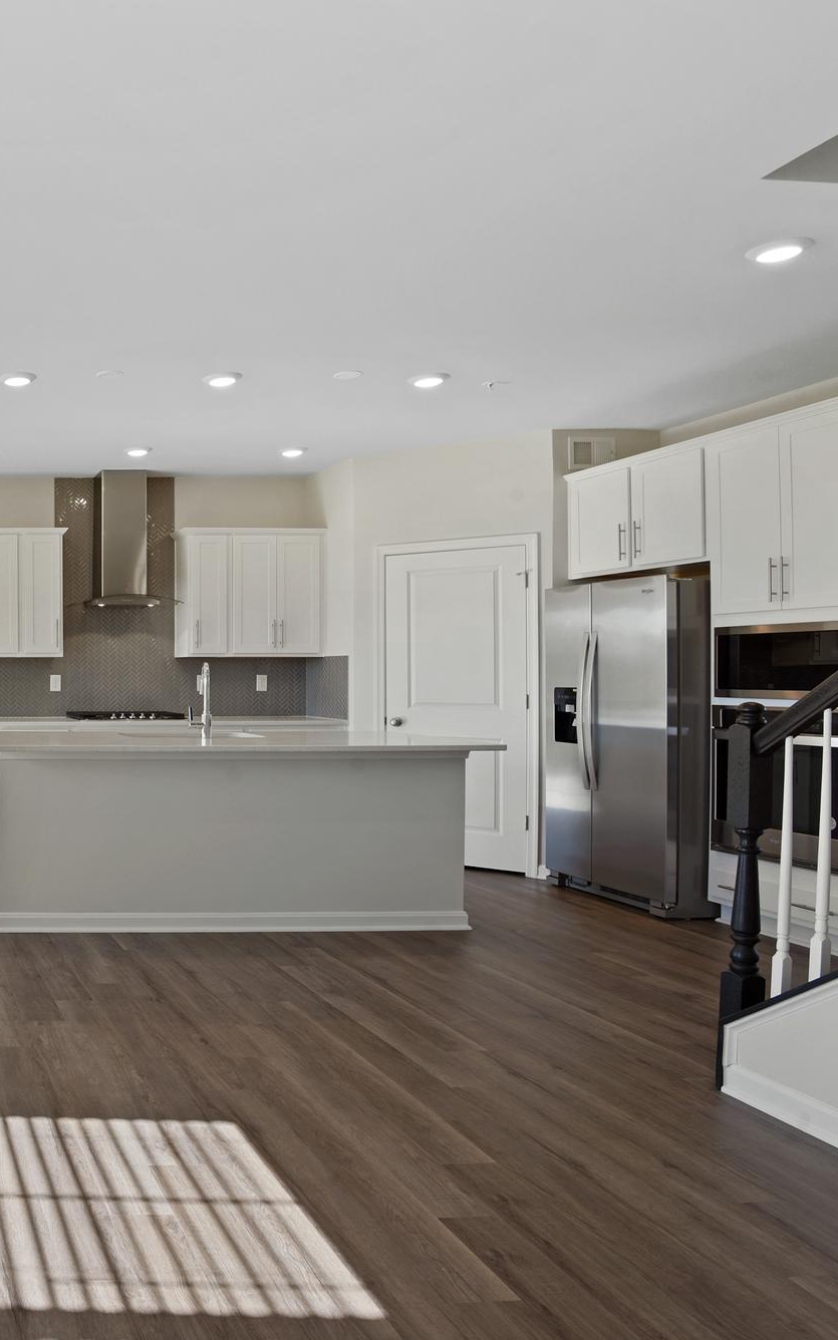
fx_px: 914
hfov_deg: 38.7
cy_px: 669
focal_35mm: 25
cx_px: -125
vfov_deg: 72.5
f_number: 9
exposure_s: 1/20
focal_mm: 16
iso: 400
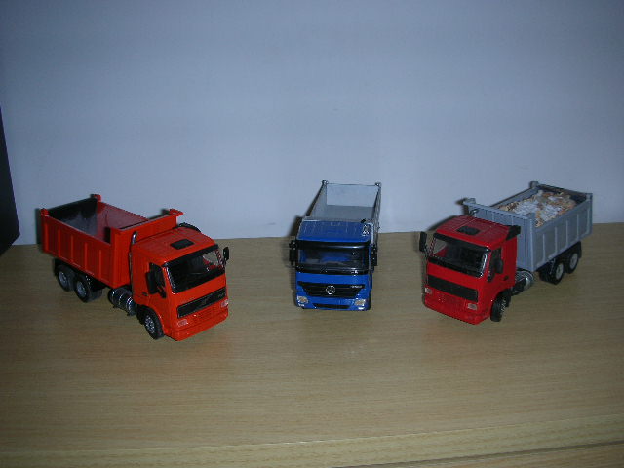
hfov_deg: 52.6
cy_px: 234
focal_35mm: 35
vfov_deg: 40.7
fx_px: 631
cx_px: 312
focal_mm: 5.8
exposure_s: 1/60.1
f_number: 3
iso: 50
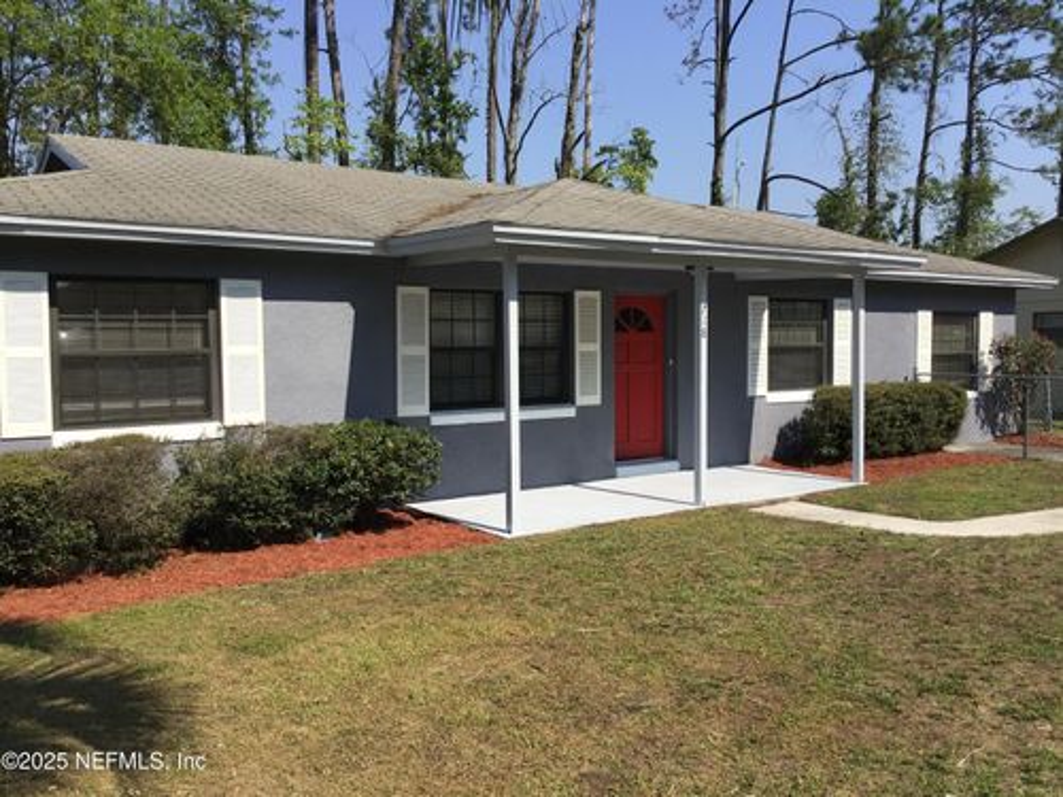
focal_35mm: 31
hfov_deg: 58.4
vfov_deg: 45.4
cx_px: 532
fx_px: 952
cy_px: 398
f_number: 2.4
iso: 25
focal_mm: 3.3
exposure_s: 1/1314
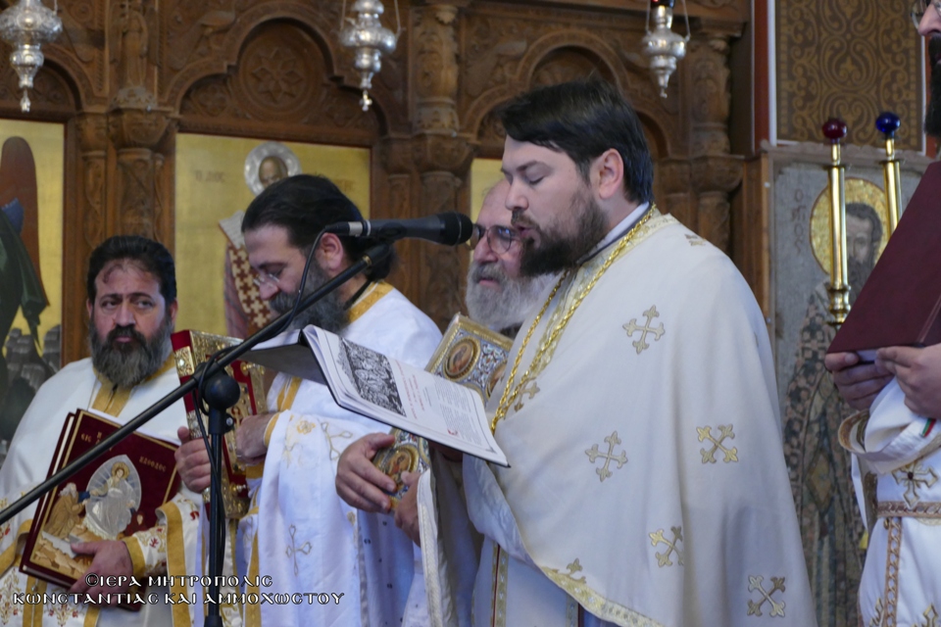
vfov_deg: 12.2
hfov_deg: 18.3
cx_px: 470
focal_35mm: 112
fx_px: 2927
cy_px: 314
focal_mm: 40.84
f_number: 3.9
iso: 1000
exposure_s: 1/80
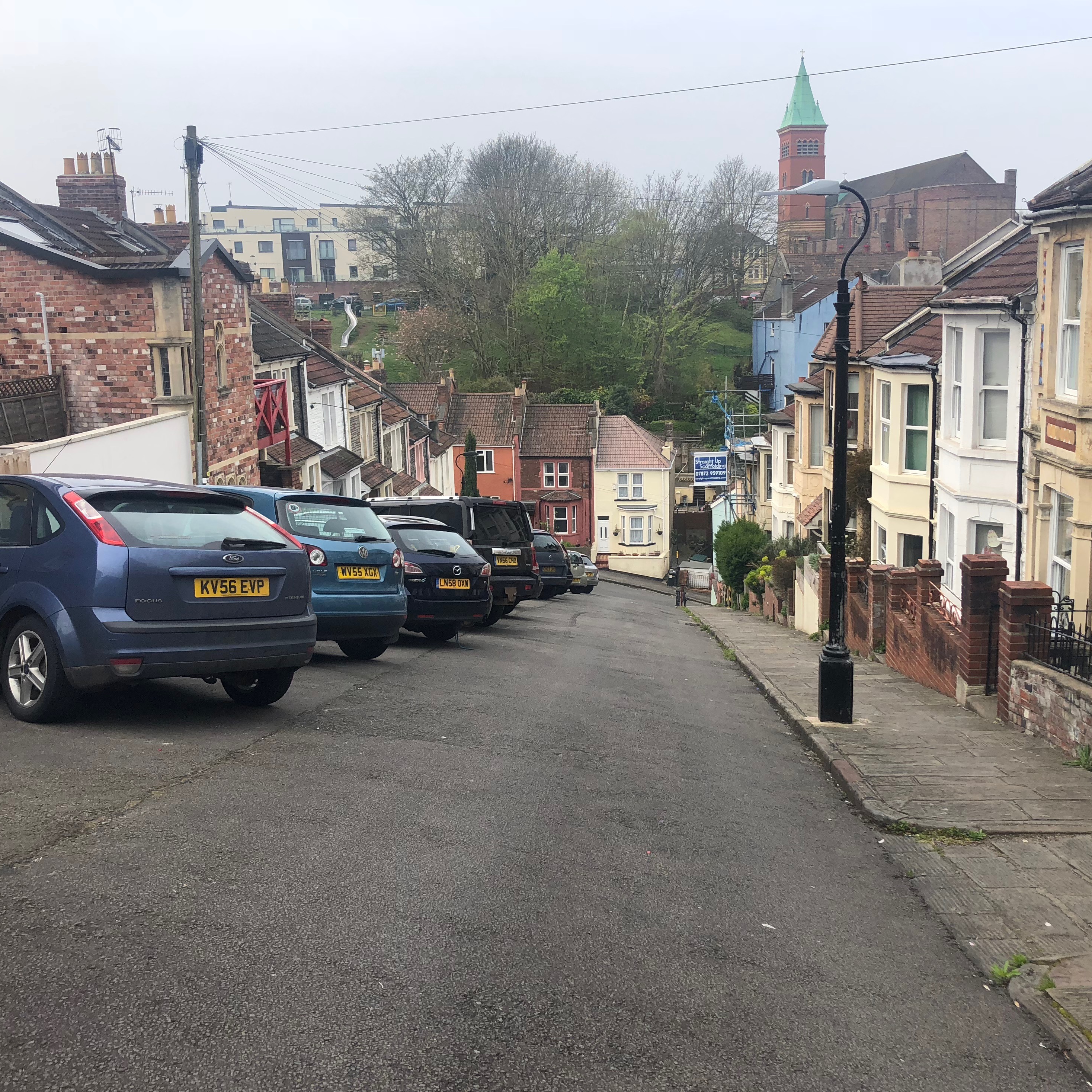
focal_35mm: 34
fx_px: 1213
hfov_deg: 48.4
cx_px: 574
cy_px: 545
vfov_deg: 48.5
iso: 20
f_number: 1.8
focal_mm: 3.99
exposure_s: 1/923
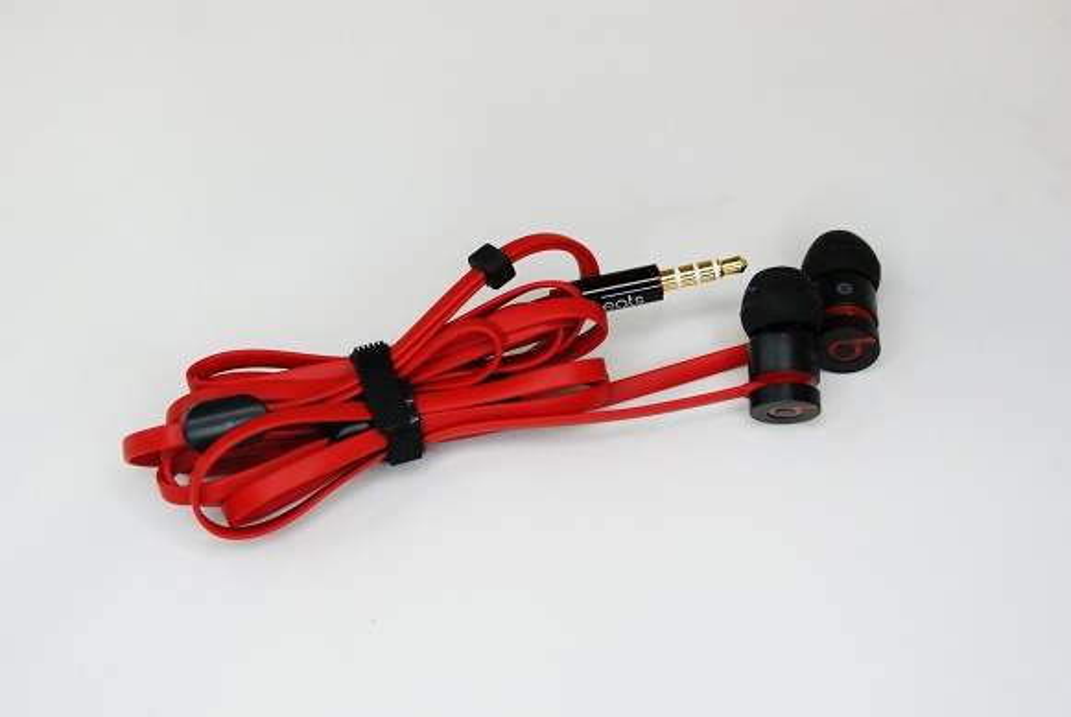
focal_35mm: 75
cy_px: 358
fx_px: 2234
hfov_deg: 27.0
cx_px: 536
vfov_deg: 18.2
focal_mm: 50
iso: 1600
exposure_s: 1/160
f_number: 5.6
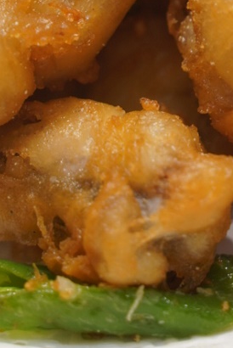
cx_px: 256
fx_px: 2481
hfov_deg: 5.4
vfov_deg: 7.9
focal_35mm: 256
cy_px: -98
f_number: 4
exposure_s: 1/80
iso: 320
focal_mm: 70
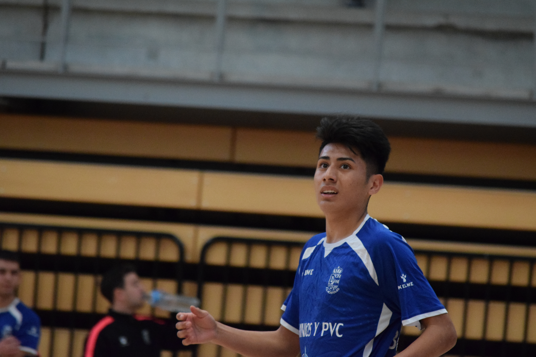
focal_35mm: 300
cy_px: 178
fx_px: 4466
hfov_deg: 6.9
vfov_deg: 4.6
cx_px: 268
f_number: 5.6
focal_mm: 200
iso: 6400
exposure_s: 1/800
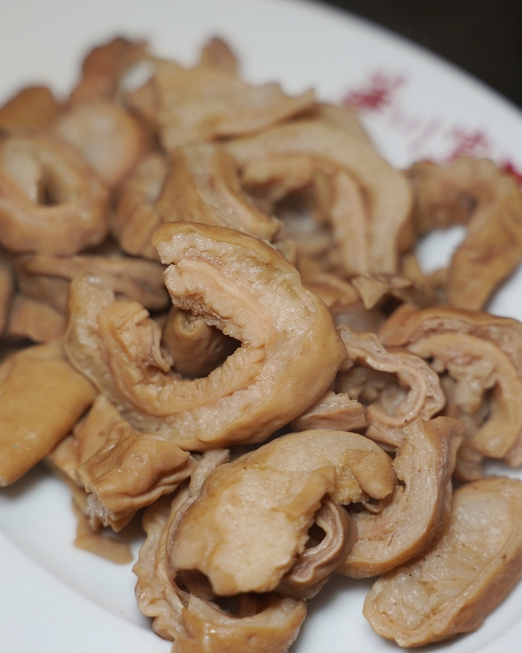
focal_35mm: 106
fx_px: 2048
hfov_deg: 14.5
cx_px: 236
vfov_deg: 18.1
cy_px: 326
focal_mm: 75
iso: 160
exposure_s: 1/80
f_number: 4
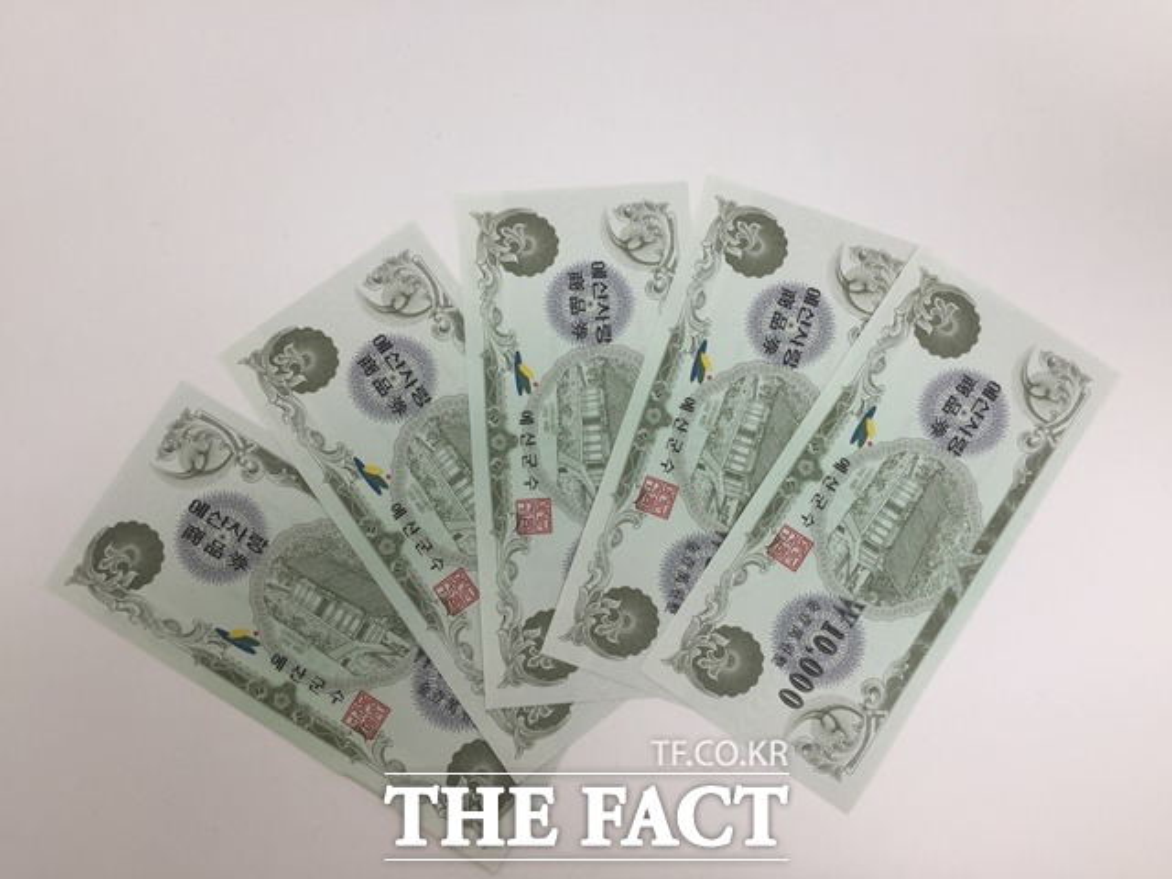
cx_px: 586
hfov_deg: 61.7
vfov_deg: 48.2
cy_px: 440
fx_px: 982
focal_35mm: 29
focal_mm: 4.15
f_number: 2.2
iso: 32
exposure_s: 1/60
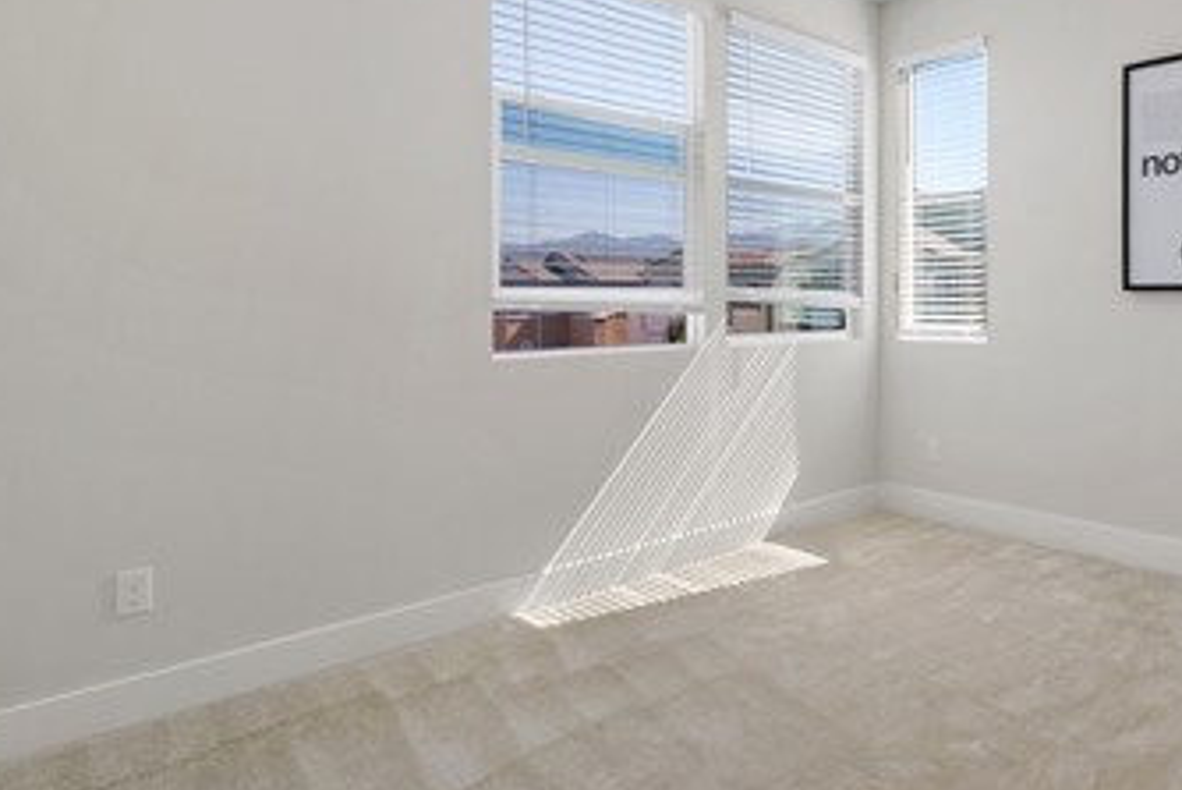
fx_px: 755
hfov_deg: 70.0
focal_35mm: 23
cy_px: 306
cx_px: 913
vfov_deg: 54.7
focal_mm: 12
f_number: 8
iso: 80
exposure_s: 1/6
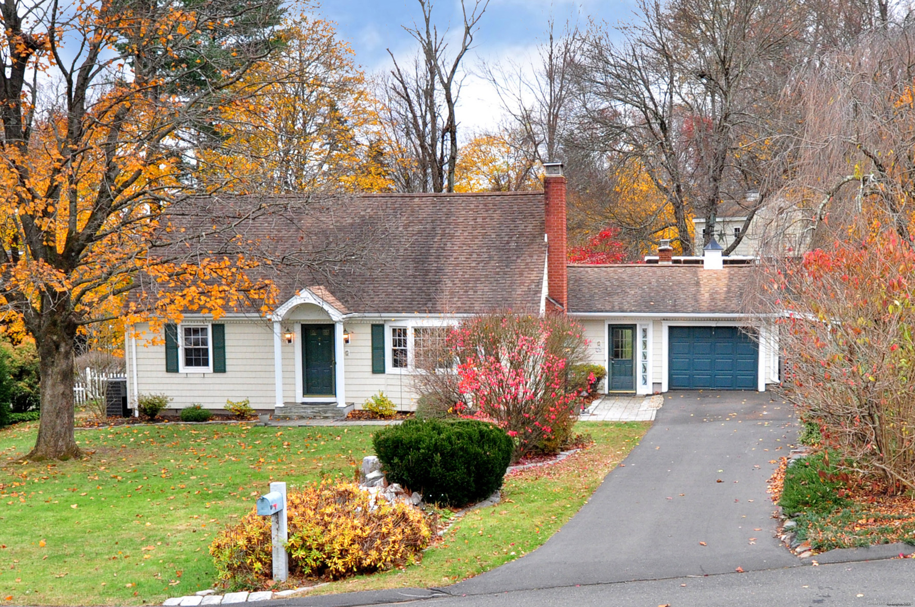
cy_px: 304
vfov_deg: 43.5
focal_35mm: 30
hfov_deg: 62.0
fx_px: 761
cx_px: 458
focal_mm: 20
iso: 800
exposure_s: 1/160
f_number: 8
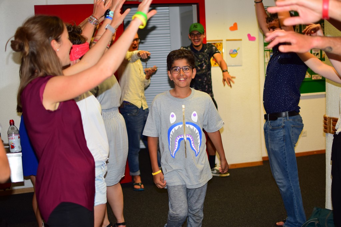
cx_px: 170
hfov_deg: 37.8
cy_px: 114
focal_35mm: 52
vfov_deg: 25.8
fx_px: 497
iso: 400
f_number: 1.8
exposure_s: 1/200
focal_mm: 35
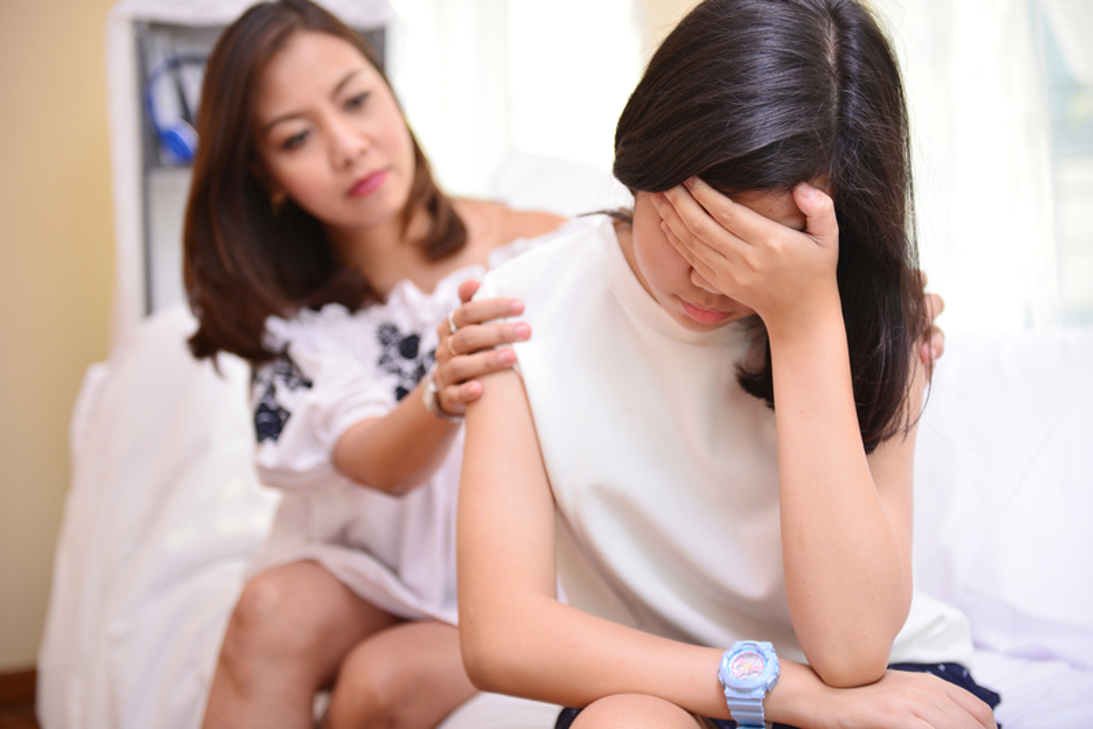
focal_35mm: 58
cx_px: 546
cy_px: 364
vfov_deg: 23.4
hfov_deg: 34.5
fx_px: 1761
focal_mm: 58
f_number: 2.8
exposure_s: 1/160
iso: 200
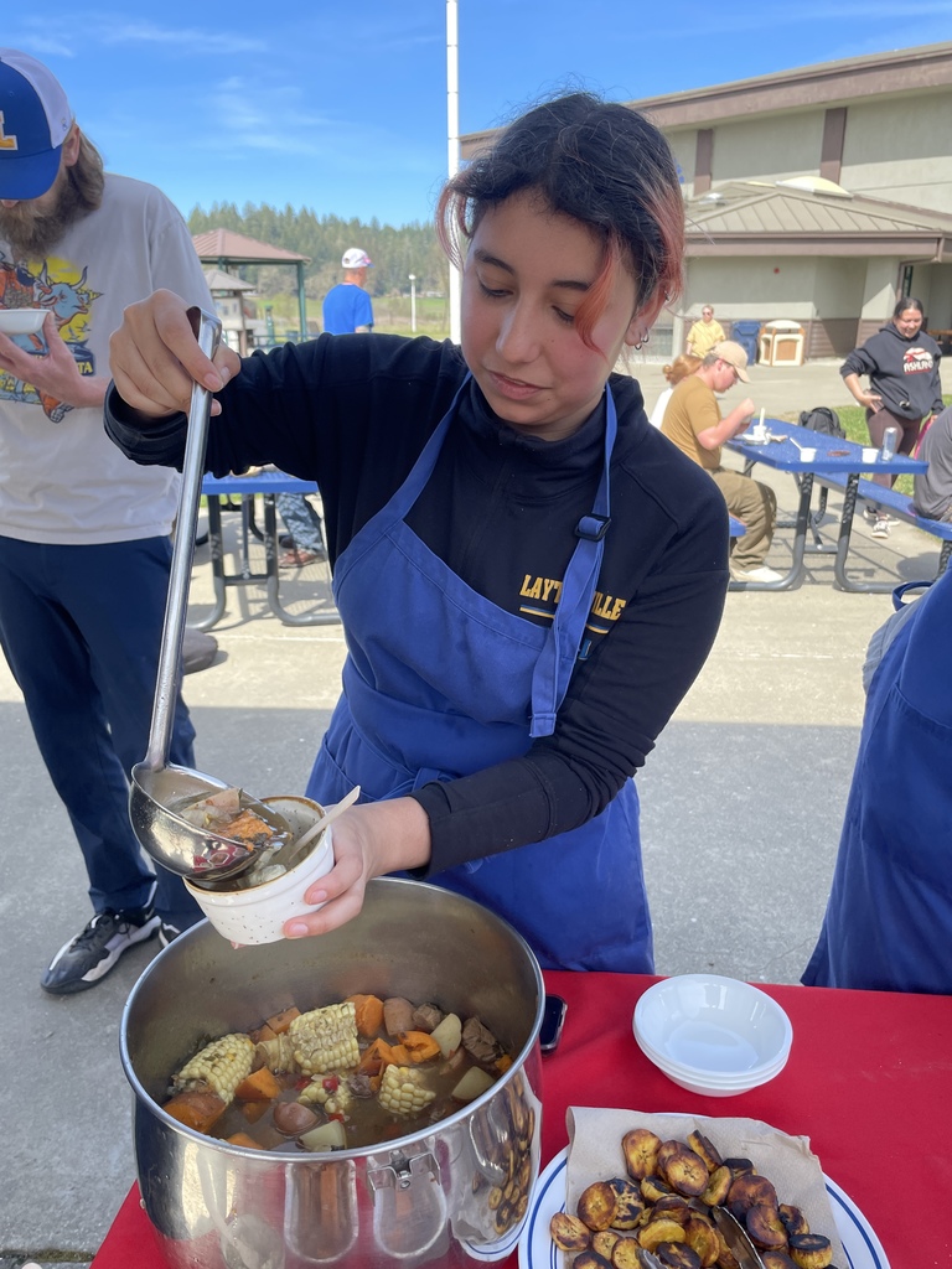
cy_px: 634
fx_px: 953
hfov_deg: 53.1
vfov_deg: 67.3
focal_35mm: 26
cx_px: 476
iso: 32
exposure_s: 1/602
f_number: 1.6
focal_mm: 4.2
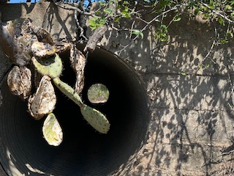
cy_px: 167
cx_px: 83
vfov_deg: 26.8
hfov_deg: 36.5
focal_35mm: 52
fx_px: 352
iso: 32
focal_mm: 4.25
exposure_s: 1/2463
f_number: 1.8
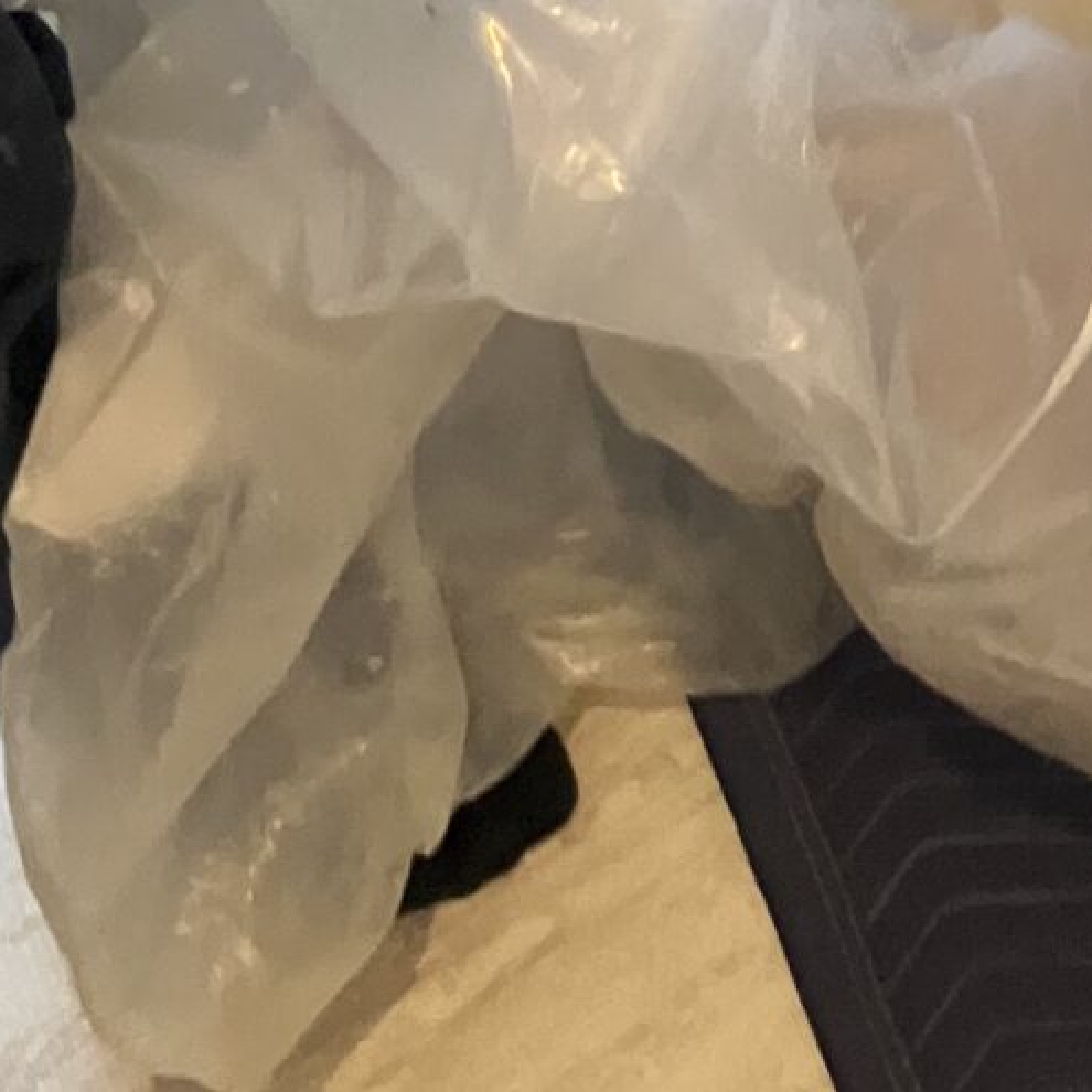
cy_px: -724
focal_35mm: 100
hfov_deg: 16.2
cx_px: 1540
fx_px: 3569
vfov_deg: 15.5
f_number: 1.8
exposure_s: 1/60
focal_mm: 3.99
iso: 320
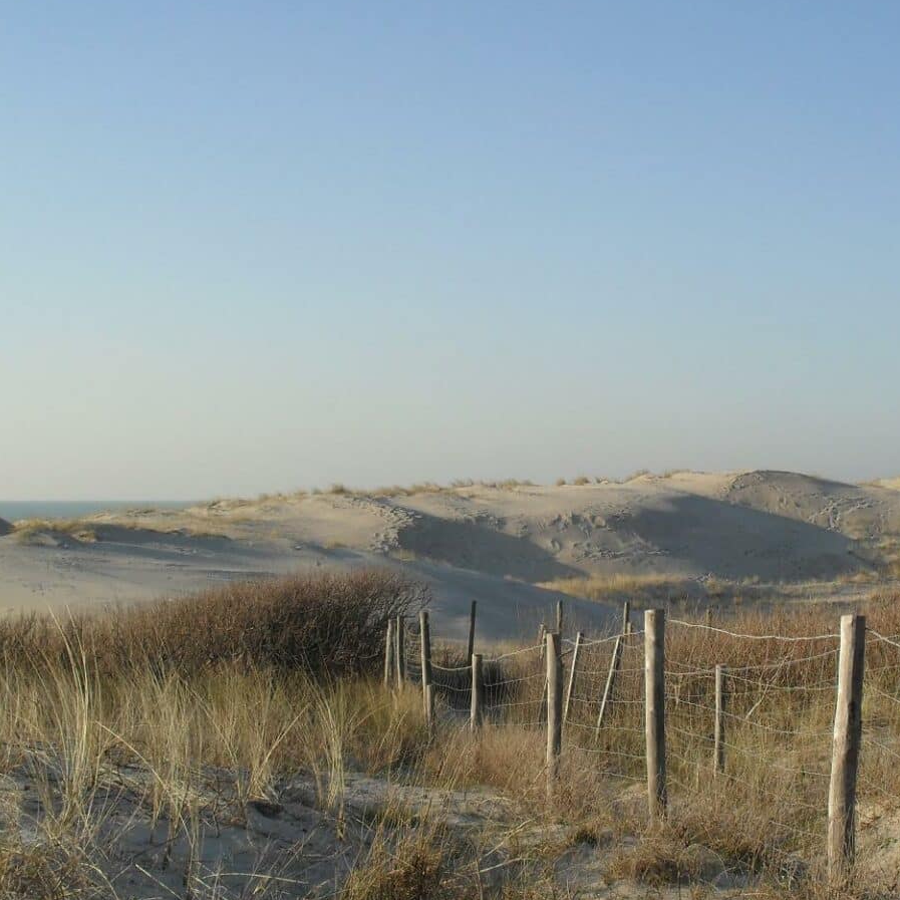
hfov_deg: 32.0
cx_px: 592
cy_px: 533
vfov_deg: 32.1
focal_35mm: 53
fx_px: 1559
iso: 100
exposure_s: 1/180
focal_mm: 6.3
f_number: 8.4
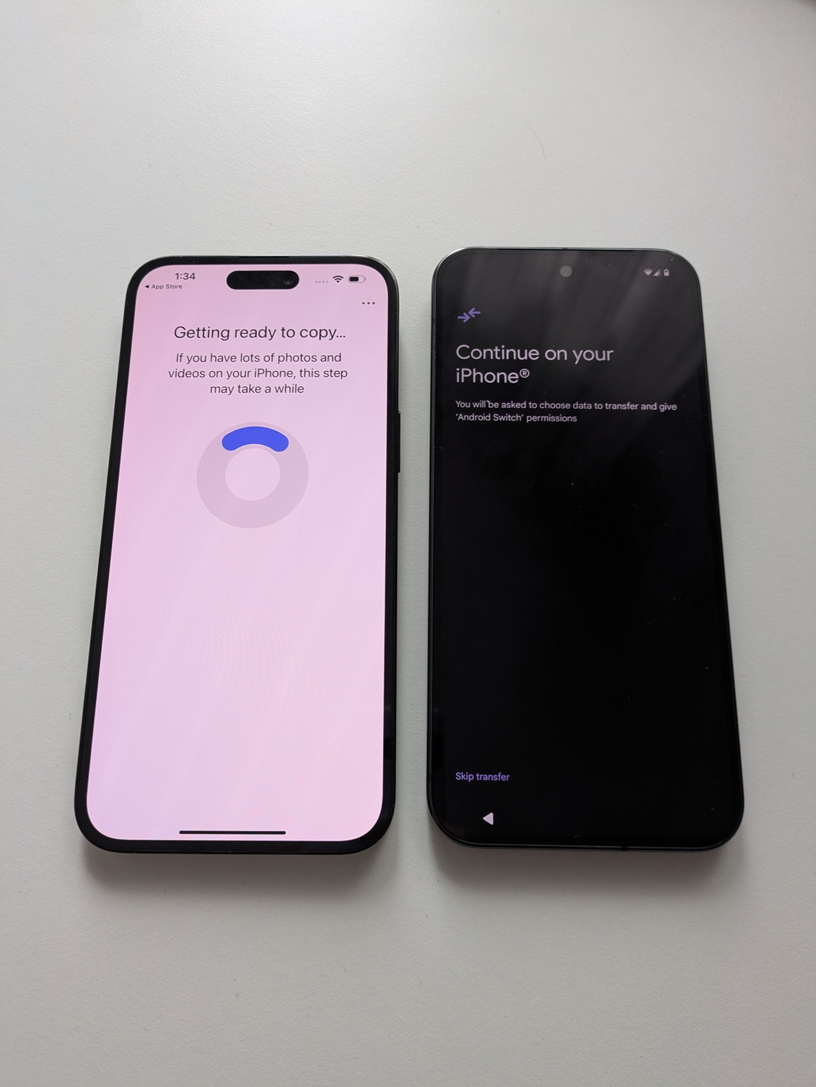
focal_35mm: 25
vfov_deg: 69.4
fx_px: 785
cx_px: 408
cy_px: 544
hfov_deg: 54.9
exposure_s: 1/100
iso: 174
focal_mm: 5.43
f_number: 1.89
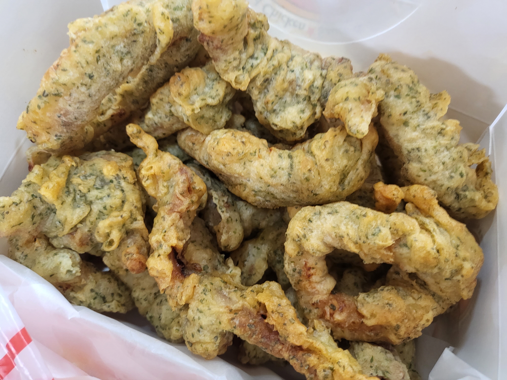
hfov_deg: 67.3
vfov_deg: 53.1
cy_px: 190
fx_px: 381
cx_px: 254
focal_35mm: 26
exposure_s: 1/40
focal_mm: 4.25
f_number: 1.8
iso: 250
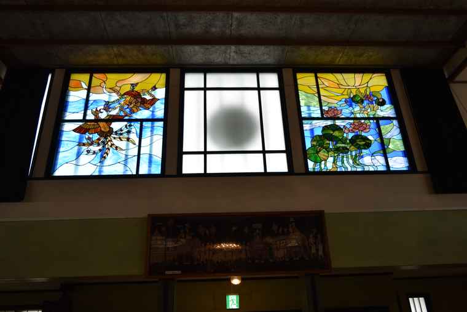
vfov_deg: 47.9
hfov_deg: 67.4
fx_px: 350
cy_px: 156
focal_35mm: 27
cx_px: 234
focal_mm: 18
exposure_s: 1/60
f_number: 4
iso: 100
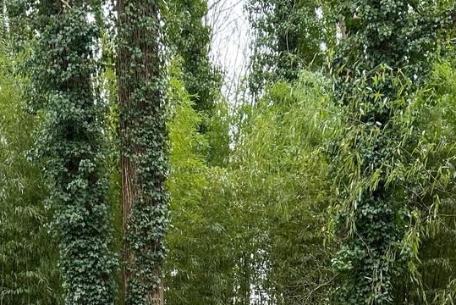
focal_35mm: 77
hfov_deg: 26.3
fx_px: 976
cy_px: 630
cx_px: 208
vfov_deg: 14.4
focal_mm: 5.7
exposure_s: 1/150
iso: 40
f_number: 1.5
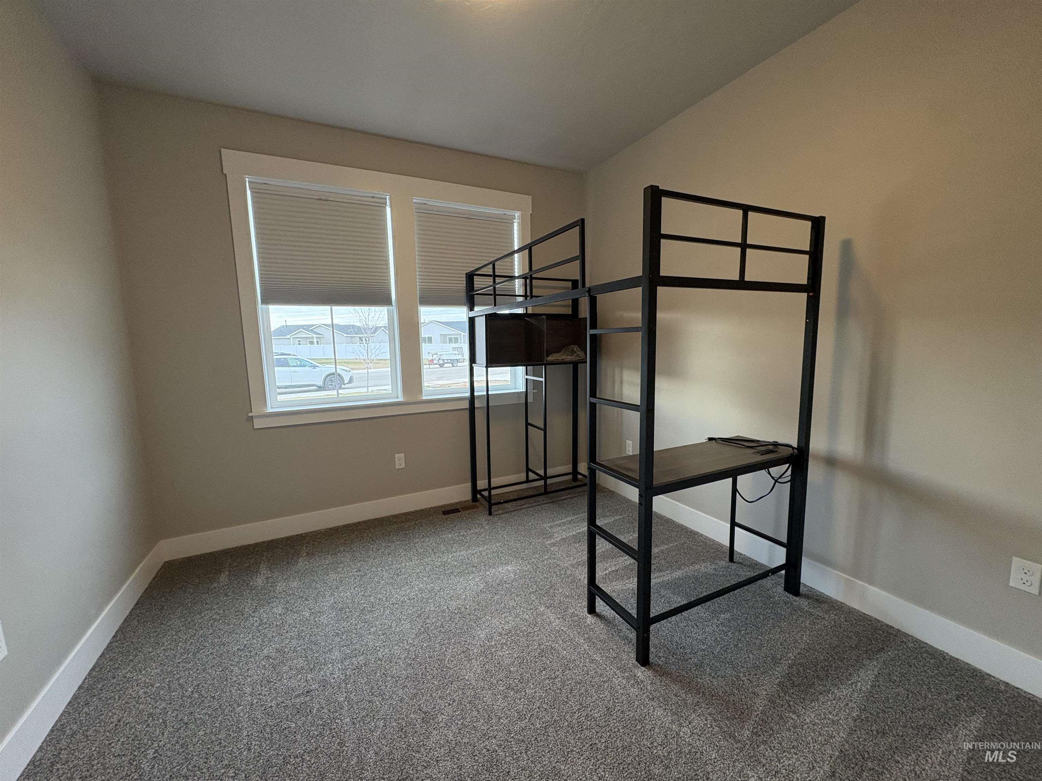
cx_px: 521
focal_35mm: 14
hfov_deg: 102.1
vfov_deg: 85.7
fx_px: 421
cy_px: 390
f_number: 2.2
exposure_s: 1/120
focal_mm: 2.22
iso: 320
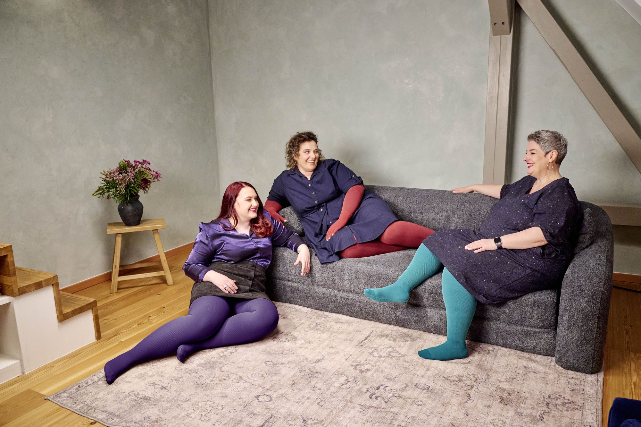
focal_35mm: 30
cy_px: 214
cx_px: 320
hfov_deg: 62.8
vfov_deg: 44.2
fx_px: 525
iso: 3200
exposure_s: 1/320
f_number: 5
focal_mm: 29.5
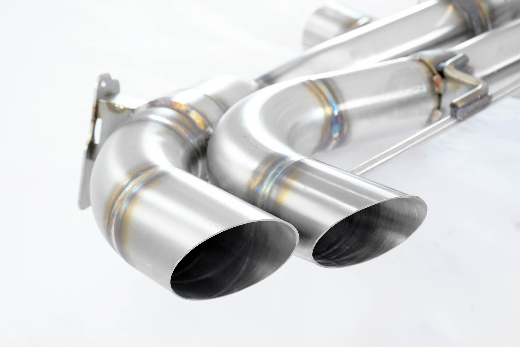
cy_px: 174
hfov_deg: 26.0
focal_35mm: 78
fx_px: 1127
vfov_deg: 17.5
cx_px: 260
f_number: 8
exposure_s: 1/160
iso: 2000
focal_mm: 52
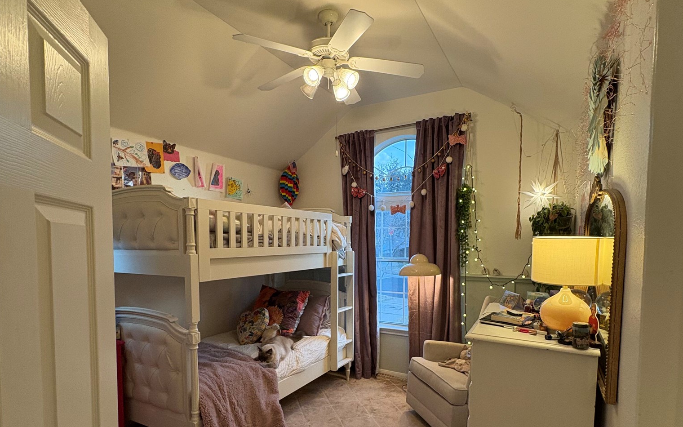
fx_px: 372
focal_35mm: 20
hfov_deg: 85.1
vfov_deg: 59.0
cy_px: 262
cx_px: 344
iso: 320
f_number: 2.2
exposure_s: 1/120
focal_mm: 2.22
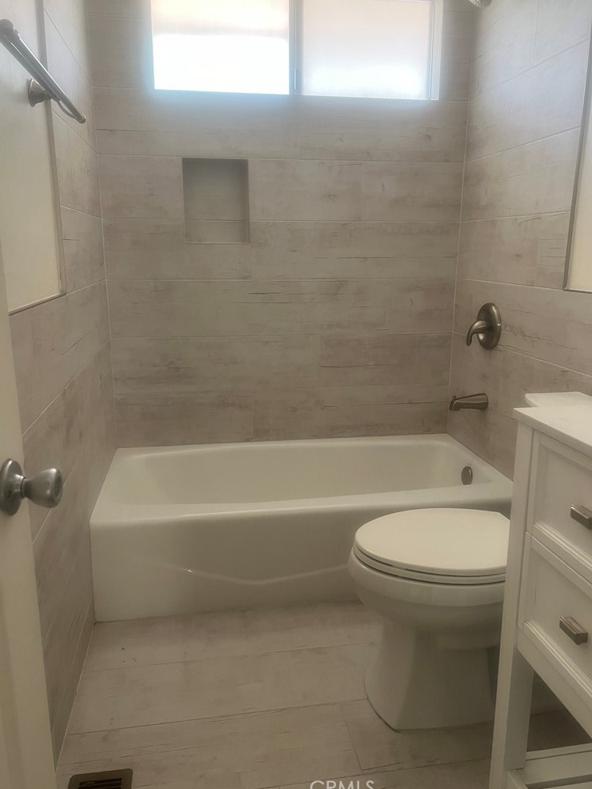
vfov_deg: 65.3
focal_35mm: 27
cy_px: 390
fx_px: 615
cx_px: 291
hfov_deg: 51.4
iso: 125
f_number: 1.5
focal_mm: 5.7
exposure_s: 1/77
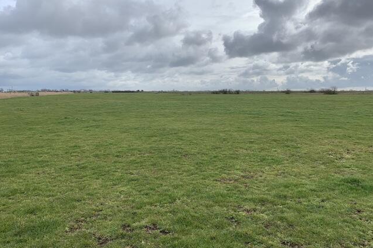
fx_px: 290
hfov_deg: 65.5
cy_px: 121
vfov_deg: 46.4
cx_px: 192
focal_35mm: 28
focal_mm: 4.25
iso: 25
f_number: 1.8
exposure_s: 1/1332
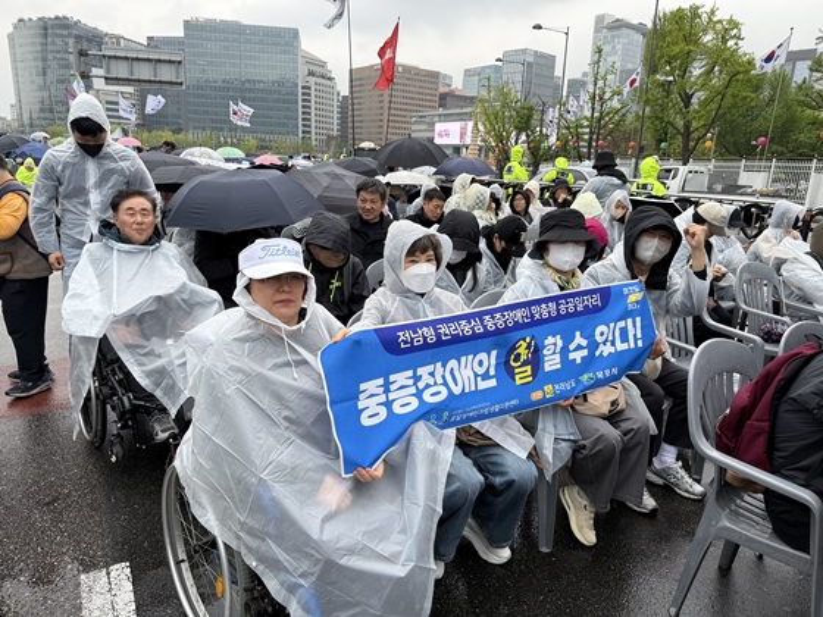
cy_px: 308
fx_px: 571
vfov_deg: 56.8
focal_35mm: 24
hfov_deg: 71.6
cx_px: 412
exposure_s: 1/868
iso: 80
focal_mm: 6.76
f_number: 1.78
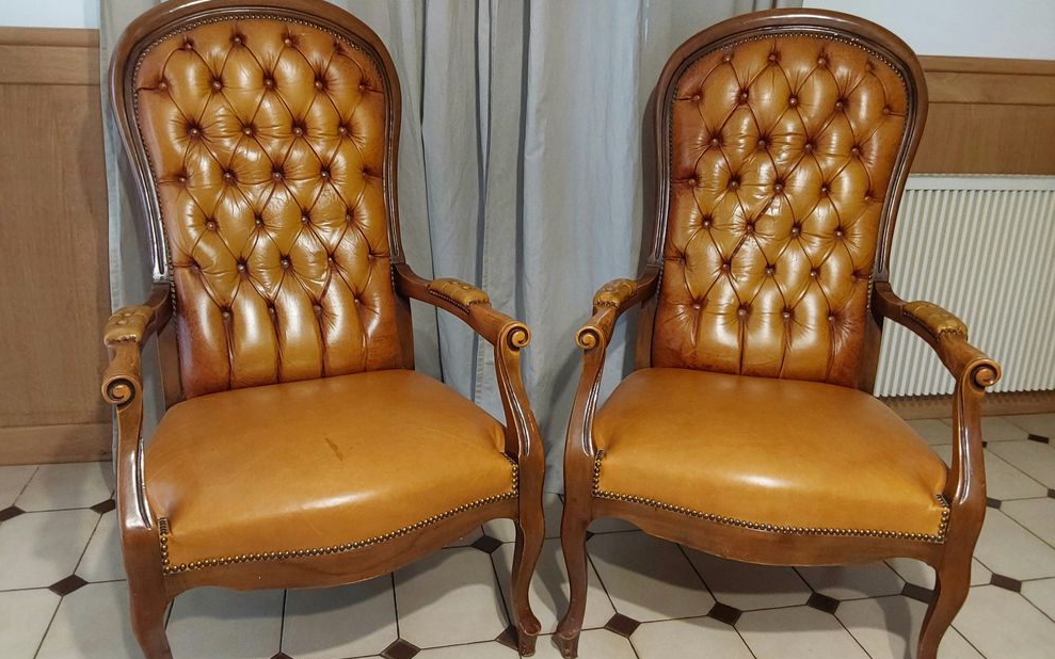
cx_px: 523
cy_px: 349
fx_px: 863
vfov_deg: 41.8
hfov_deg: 62.9
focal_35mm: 30
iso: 250
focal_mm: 2.91
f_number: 1.9
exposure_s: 1/25
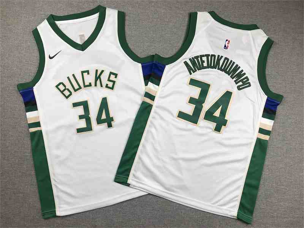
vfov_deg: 49.7
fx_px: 246
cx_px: 152
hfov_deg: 63.4
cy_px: 114
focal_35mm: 28
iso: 20
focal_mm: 3.99
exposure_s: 1/119
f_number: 1.8
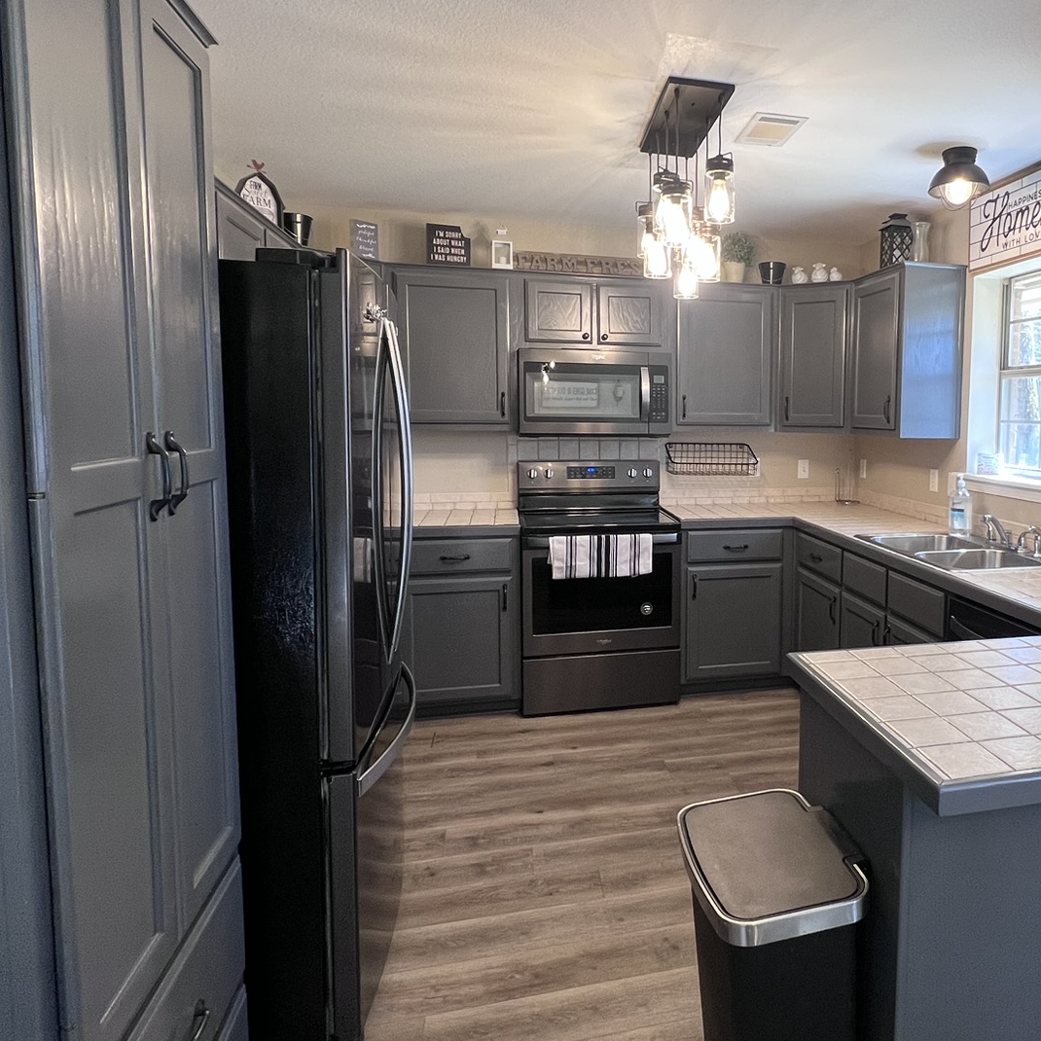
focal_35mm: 22
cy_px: 484
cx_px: 743
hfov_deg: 66.5
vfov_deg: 69.5
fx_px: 749
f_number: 1.8
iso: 125
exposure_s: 1/60
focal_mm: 1.57
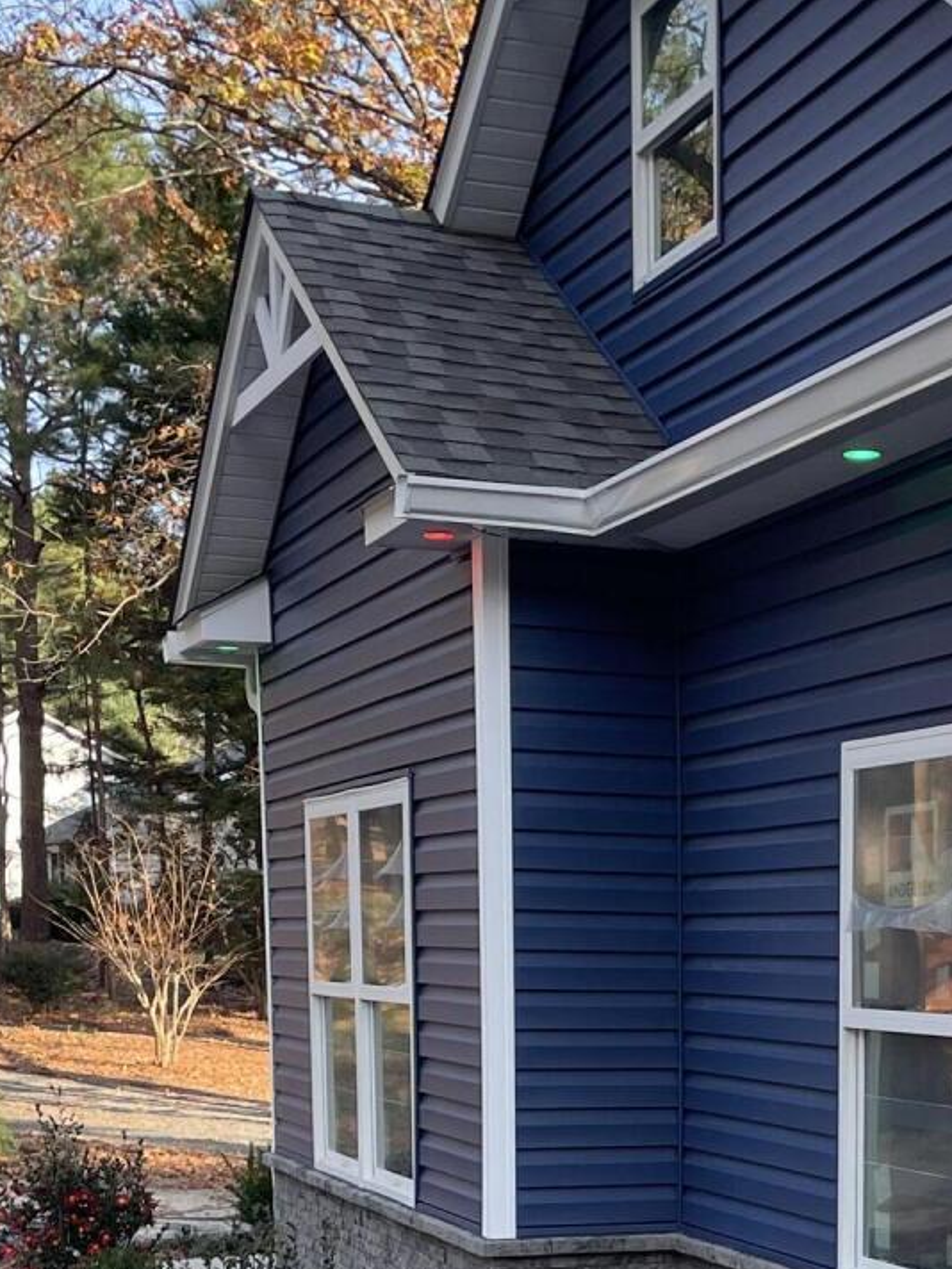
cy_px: 1324
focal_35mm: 73
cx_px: 897
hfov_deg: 19.7
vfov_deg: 25.1
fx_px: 2677
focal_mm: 4.2
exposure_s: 1/399
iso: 32
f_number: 1.6
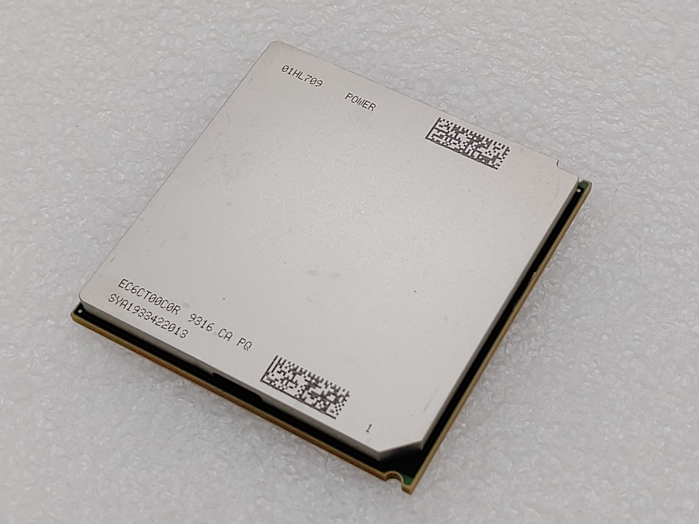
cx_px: 350
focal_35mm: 67
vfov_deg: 21.9
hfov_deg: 29.0
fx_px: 1353
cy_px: 262
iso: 50
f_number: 1.8
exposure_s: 1/242
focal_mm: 4.36
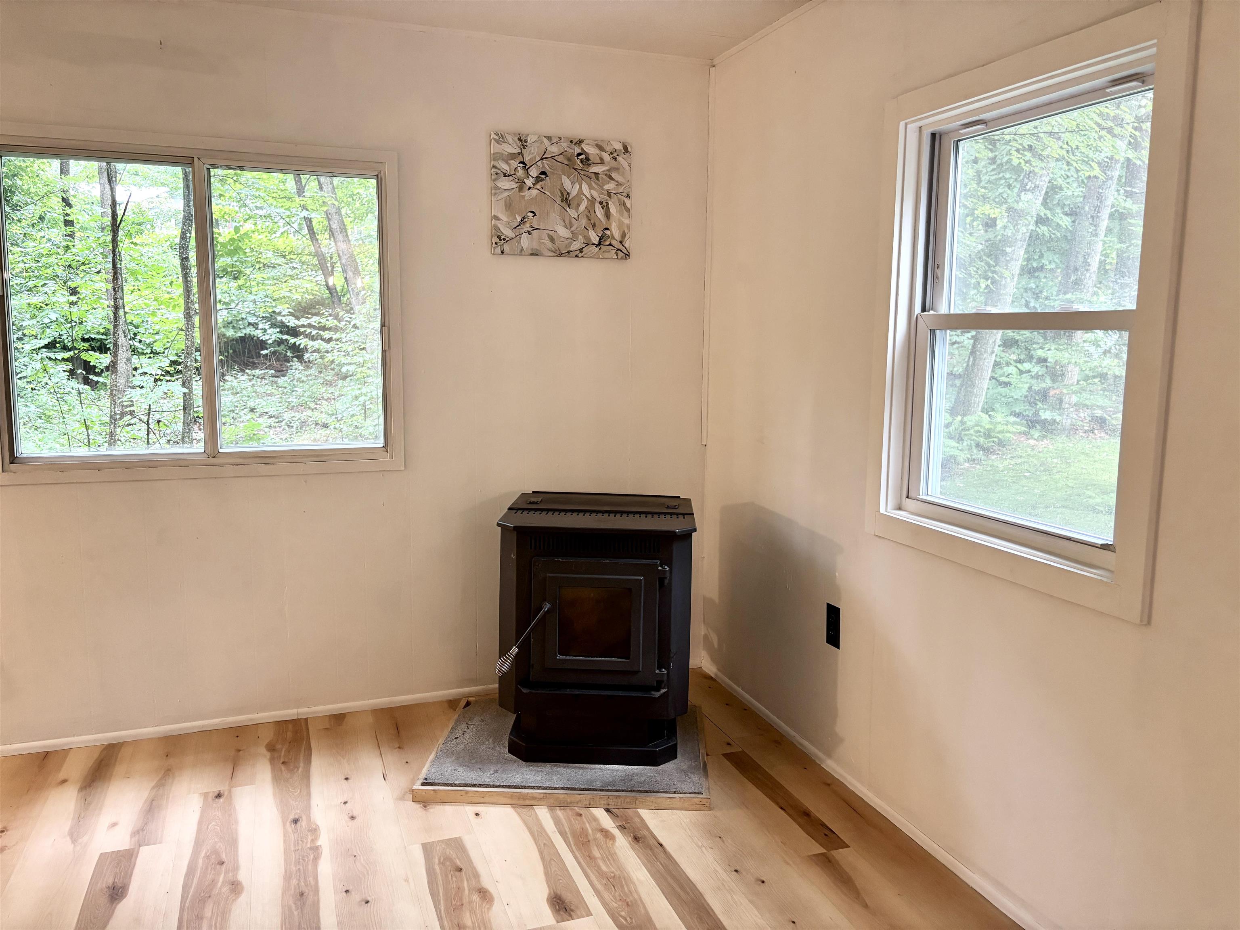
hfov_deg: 67.3
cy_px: 465
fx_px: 931
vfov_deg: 53.1
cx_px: 620
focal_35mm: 26
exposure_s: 1/60
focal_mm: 5.96
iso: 160
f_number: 1.6
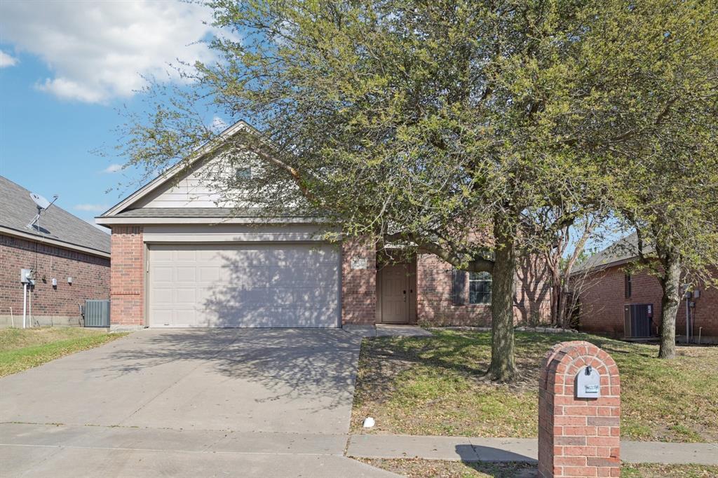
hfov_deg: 61.9
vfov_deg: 43.6
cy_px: 239
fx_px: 598
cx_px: 359
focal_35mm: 30
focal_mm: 30
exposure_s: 1/800
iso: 400
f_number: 8
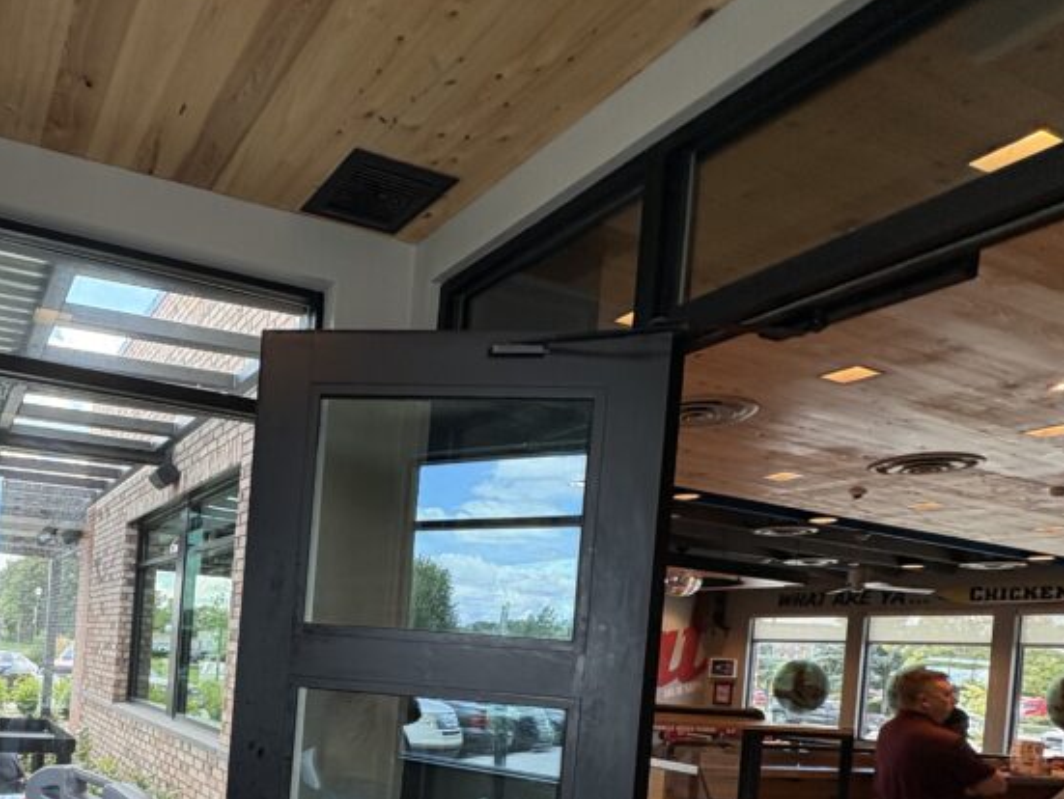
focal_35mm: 26
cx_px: 182
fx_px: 800
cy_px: 658
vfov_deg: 49.5
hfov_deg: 60.6
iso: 100
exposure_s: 1/150
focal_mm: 2.22
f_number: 2.2
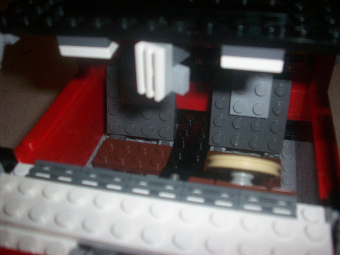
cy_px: 128
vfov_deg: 38.7
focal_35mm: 37
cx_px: 170
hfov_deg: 50.1
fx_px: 363
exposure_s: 1/64
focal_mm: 6.2
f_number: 2.8
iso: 80
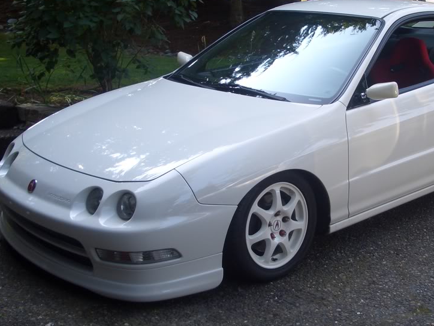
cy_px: 145
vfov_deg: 25.2
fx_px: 727
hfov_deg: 33.0
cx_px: 285
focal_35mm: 58
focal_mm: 6.8
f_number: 2.8
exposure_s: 1/200
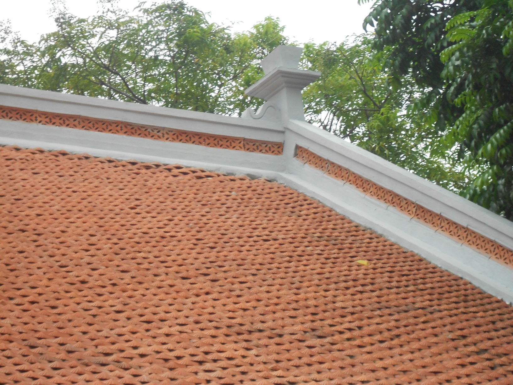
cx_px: 256
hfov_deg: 15.2
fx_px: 1927
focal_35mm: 130
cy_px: 192
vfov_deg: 11.4
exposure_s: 1/60
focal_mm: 23
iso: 160
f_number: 6.5
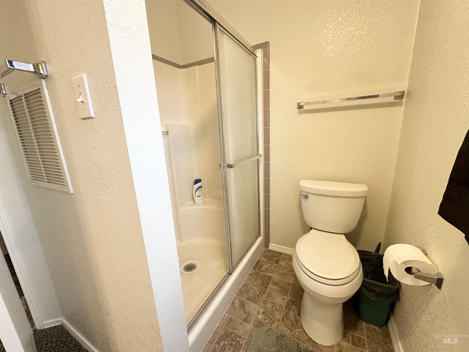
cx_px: 234
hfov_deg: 102.1
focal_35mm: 14
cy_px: 176
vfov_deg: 85.7
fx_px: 190
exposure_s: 1/120
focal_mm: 2.22
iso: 320
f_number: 2.2
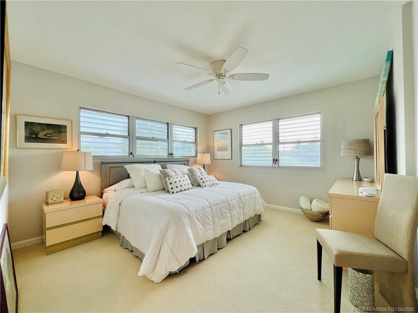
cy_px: 156
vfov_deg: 89.9
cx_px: 209
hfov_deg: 106.2
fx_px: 157
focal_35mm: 13
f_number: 1.8
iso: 50
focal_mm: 1.57
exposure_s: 1/120
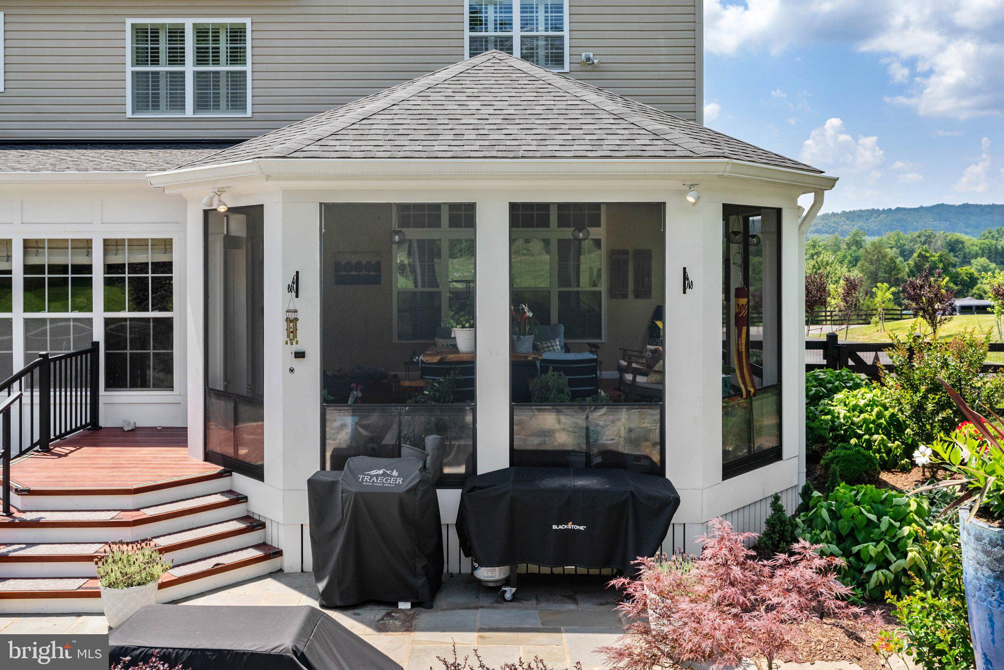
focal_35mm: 30
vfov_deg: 43.6
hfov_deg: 61.9
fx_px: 837
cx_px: 502
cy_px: 335
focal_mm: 30
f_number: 8
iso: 640
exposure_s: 1/500
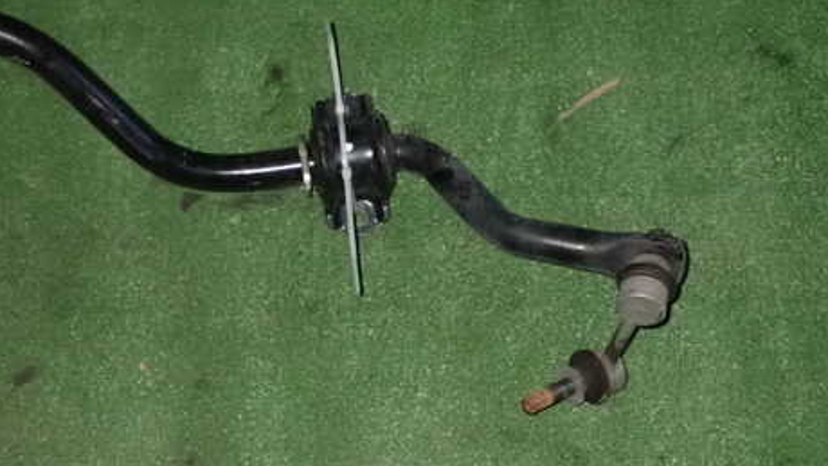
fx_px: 1559
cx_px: 392
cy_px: 198
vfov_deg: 17.0
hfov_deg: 29.7
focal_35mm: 71
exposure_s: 1/50
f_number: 9
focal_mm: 9.01
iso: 1600
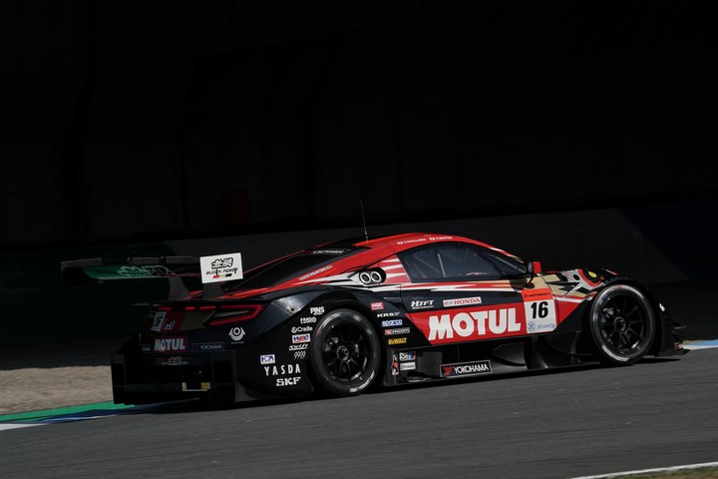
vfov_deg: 4.6
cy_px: 240
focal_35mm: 300
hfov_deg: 6.9
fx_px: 5983
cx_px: 359
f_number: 11
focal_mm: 300
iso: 200
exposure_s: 1/800
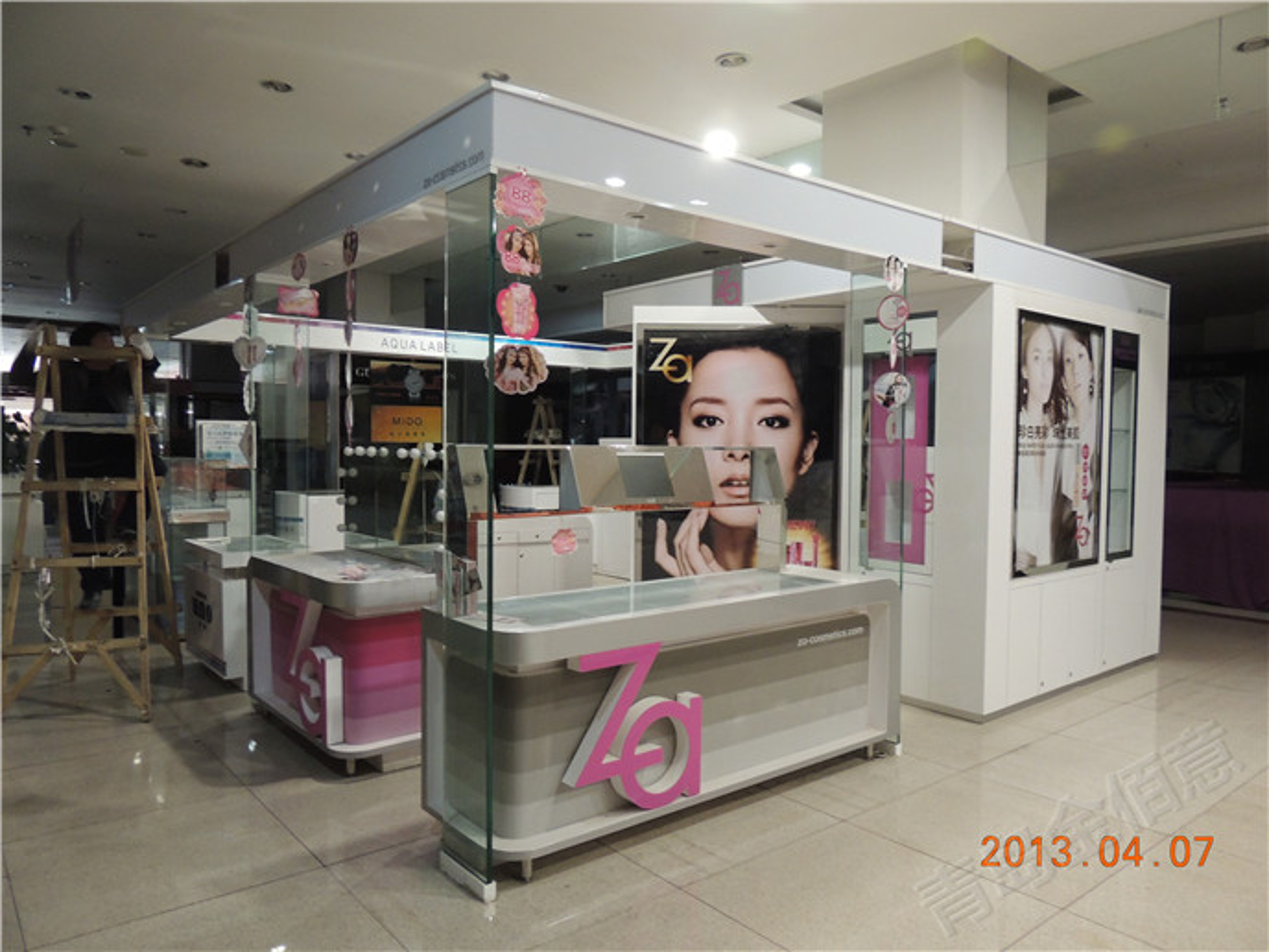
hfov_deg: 71.6
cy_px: 476
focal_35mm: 24
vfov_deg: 56.8
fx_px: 880
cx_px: 634
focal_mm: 4.3
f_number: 3
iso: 400
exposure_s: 1/8
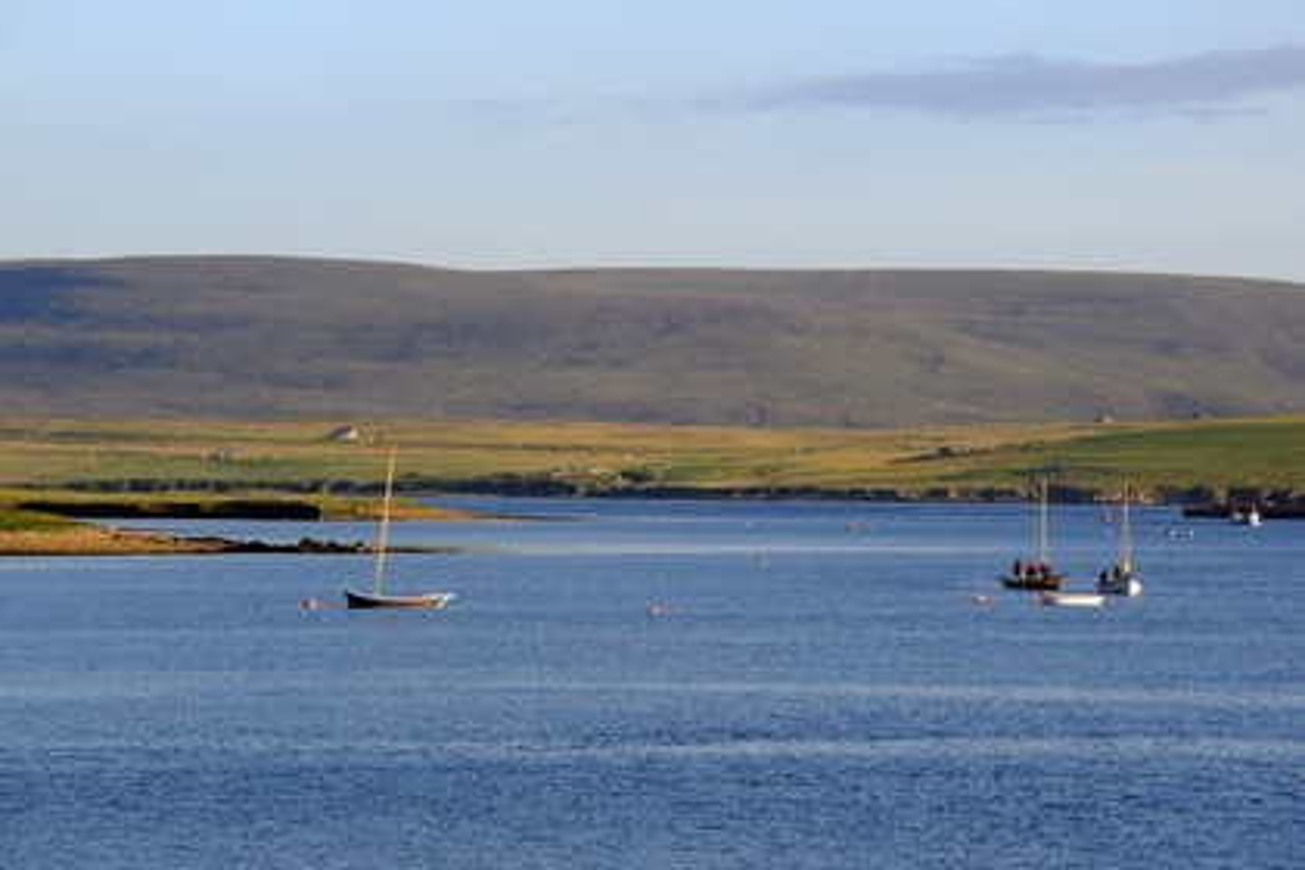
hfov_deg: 10.3
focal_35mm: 200
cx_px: 652
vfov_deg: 6.9
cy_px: 435
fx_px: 7249
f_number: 11
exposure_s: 1/250
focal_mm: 200
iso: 400
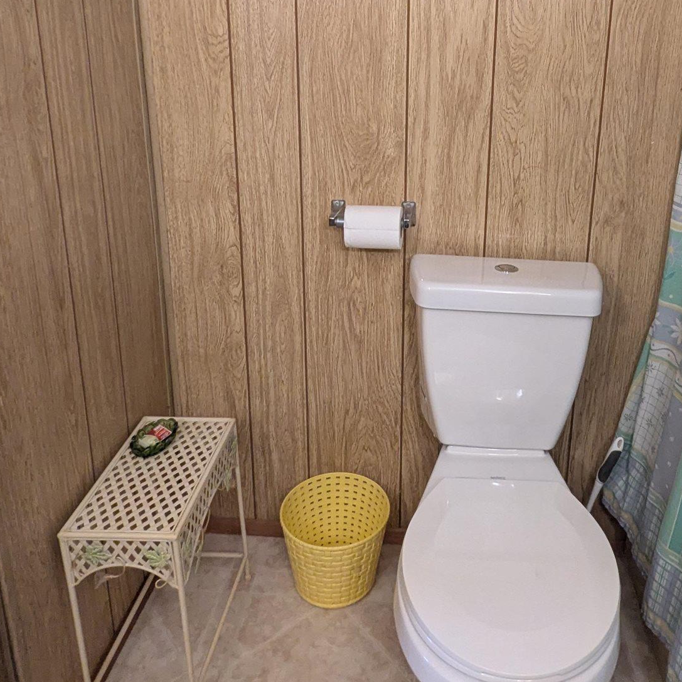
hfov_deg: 53.1
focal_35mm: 30
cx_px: 446
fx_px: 669
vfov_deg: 52.5
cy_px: 205
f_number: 2.2
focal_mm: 2.35
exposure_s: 1/60
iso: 548
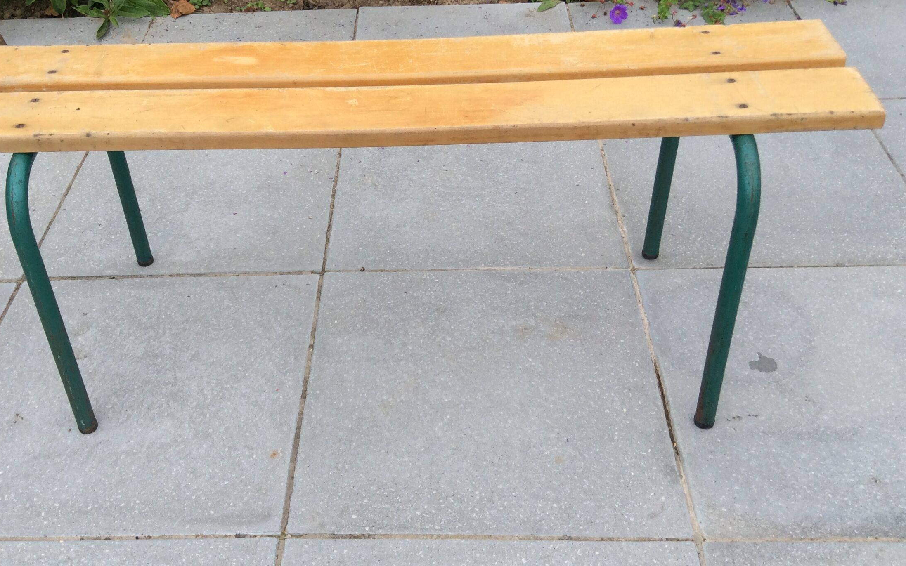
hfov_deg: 49.1
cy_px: 239
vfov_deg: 31.9
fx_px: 988
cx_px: 384
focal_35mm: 40
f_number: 2.4
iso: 32
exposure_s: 1/327
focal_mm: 3.3
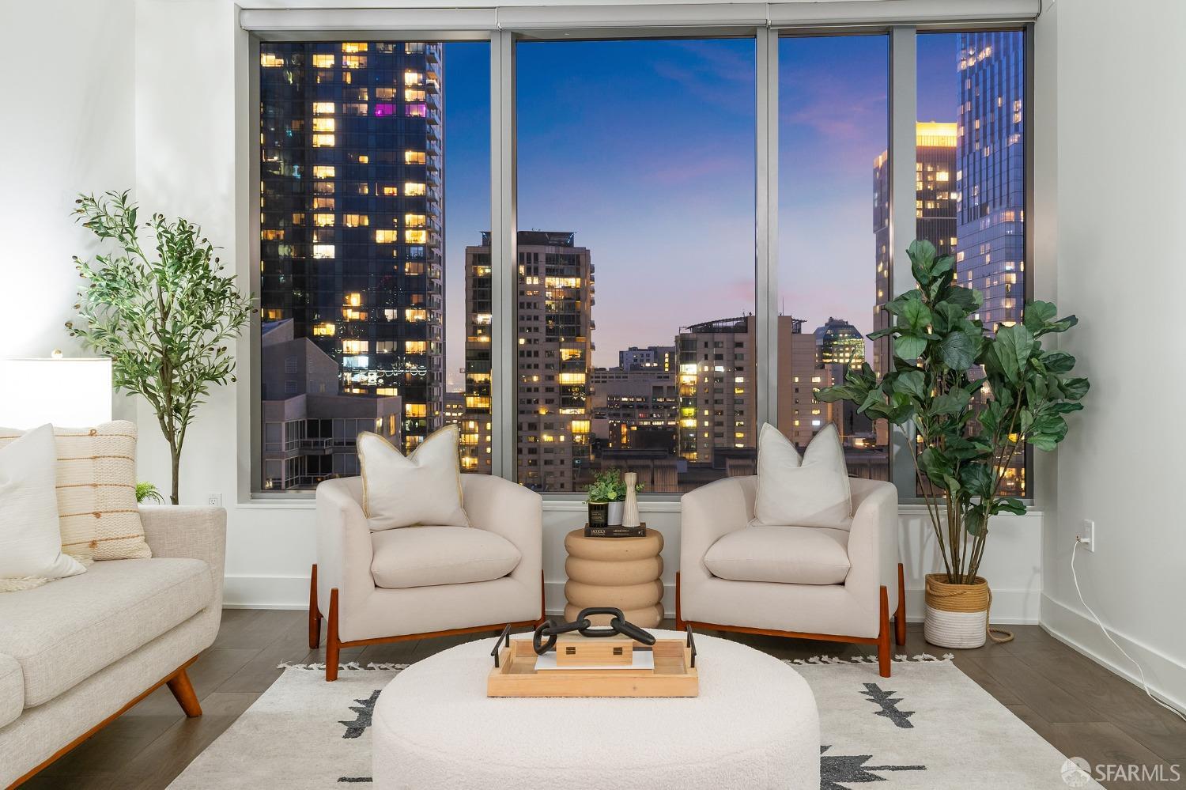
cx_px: 593
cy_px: 395
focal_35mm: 29
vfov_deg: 44.9
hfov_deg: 63.7
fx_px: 955
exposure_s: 1/6
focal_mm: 29
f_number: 8
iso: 800
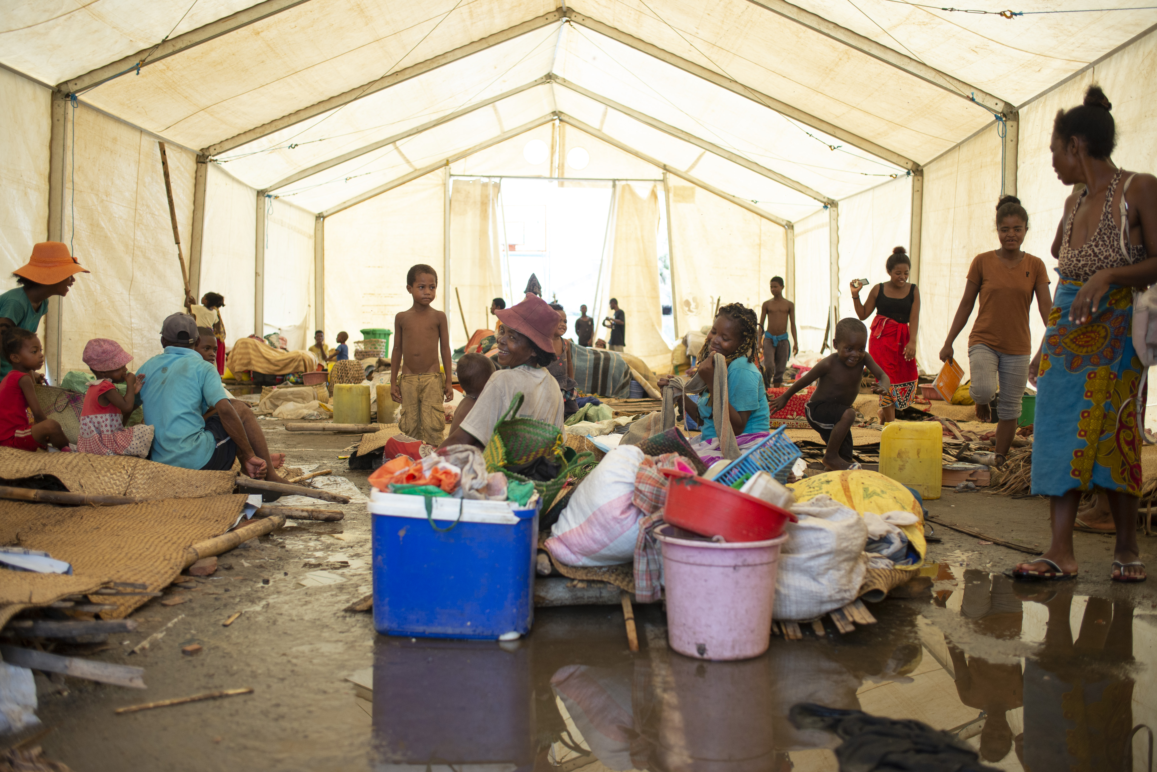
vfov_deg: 37.9
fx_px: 1125
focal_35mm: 35
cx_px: 578
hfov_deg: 54.4
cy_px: 386
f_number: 2.8
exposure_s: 1/1000
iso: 800
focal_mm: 35
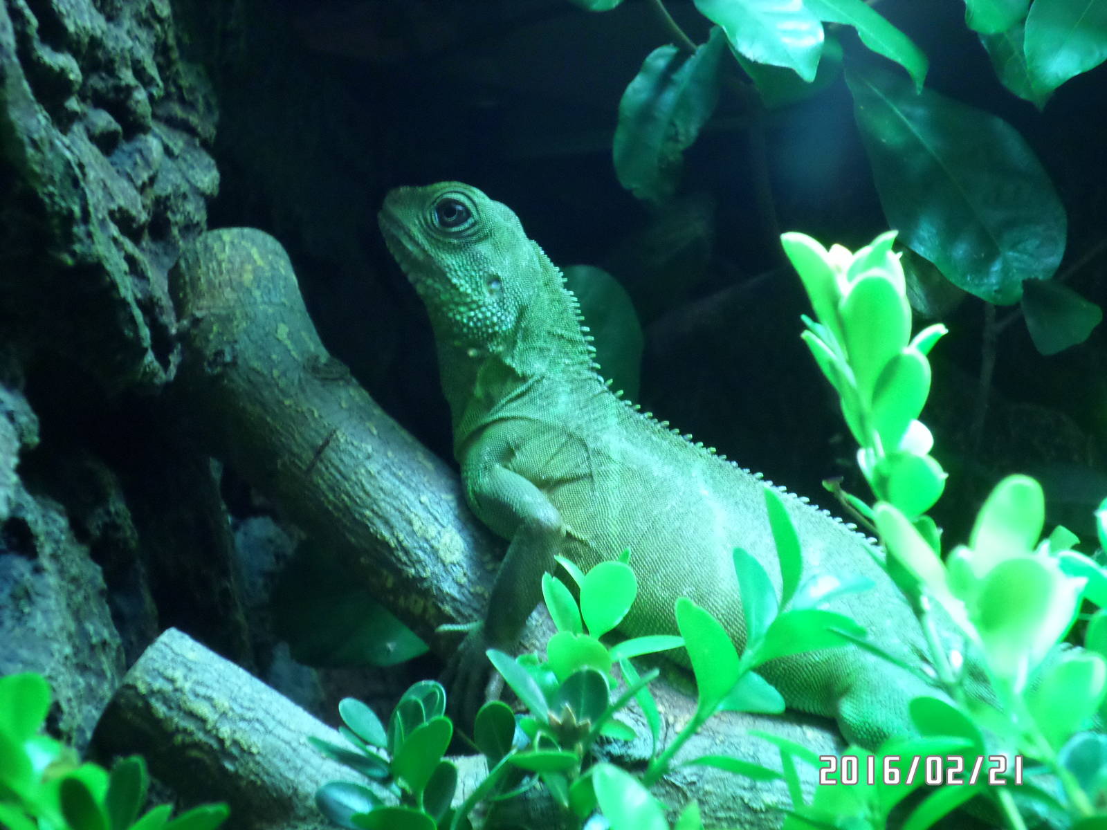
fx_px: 1727
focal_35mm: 54
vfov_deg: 27.0
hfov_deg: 35.5
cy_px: 415
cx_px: 554
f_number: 3.6
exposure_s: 1/45
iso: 400
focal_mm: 9.7
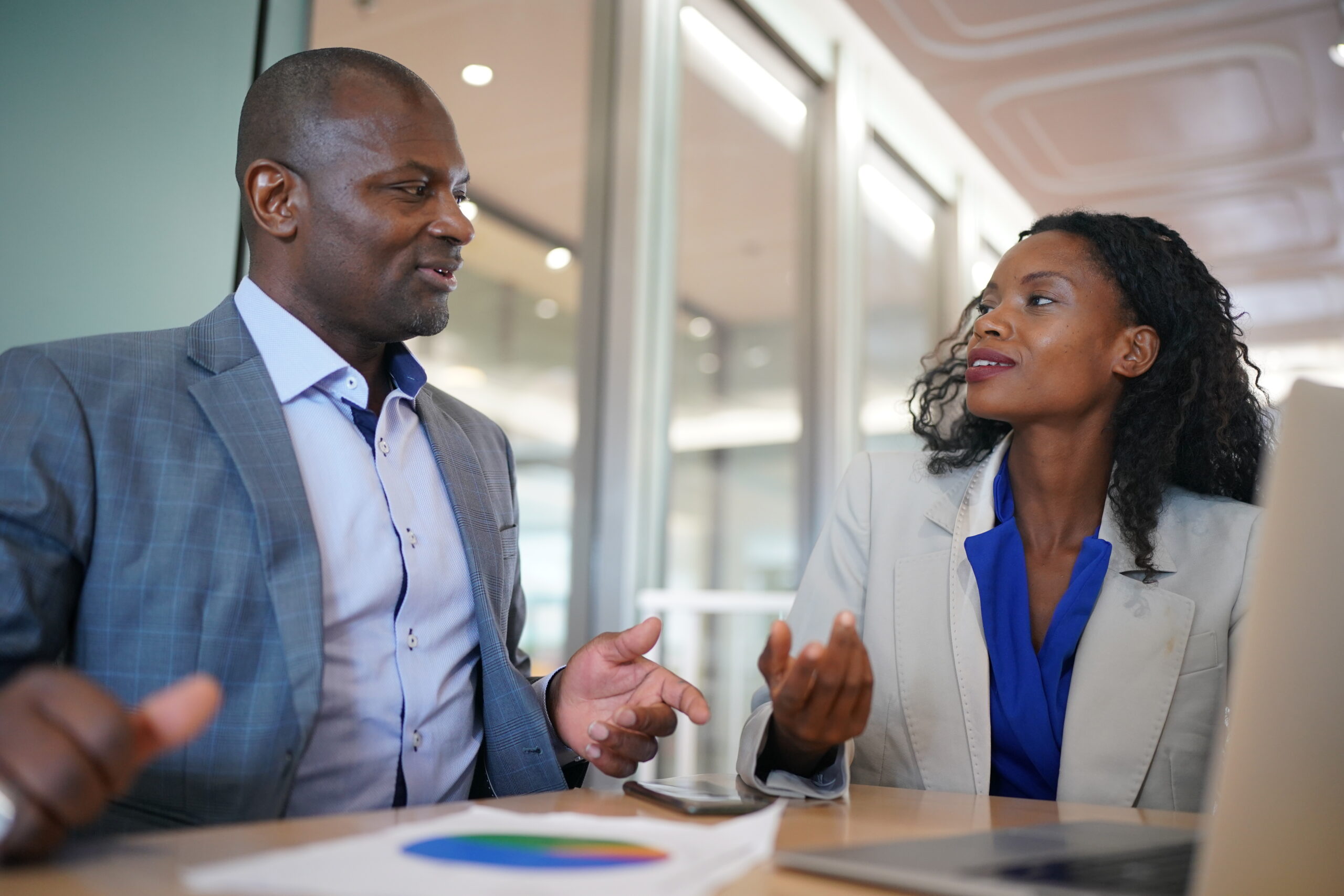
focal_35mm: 35
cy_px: 448
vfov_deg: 37.9
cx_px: 672
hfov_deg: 54.4
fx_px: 1307
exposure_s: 1/250
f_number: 1.4
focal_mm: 35
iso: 1250
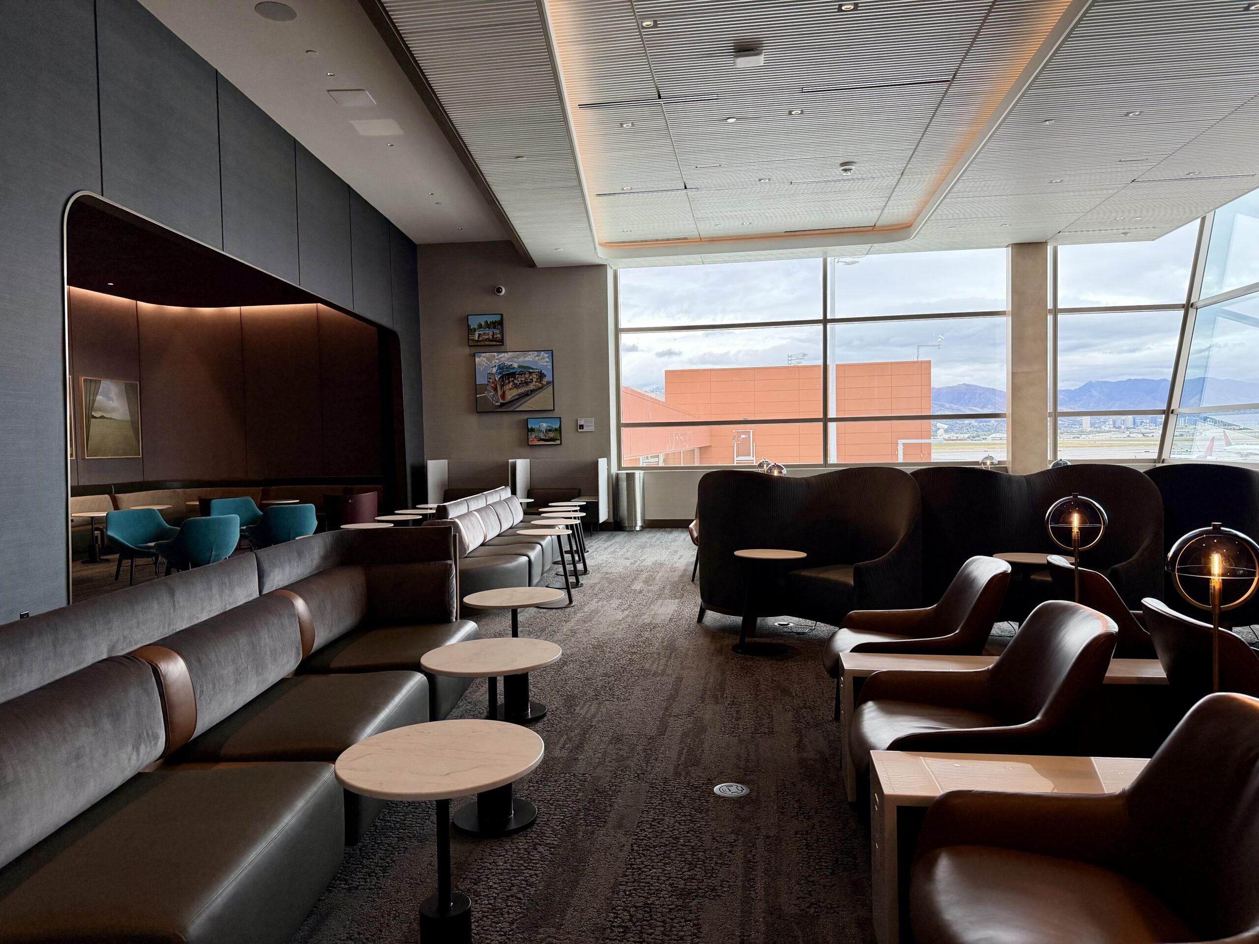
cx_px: 630
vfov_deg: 56.8
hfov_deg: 71.6
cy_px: 472
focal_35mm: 24
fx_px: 873
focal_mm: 6.76
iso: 250
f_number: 1.78
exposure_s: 1/219
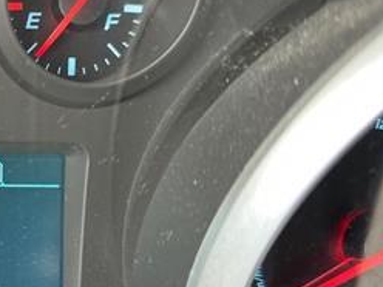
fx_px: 686
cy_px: 179
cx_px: -66
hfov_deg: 27.7
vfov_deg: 23.6
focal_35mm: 62
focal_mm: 6.86
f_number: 1.78
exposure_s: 1/60
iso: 320
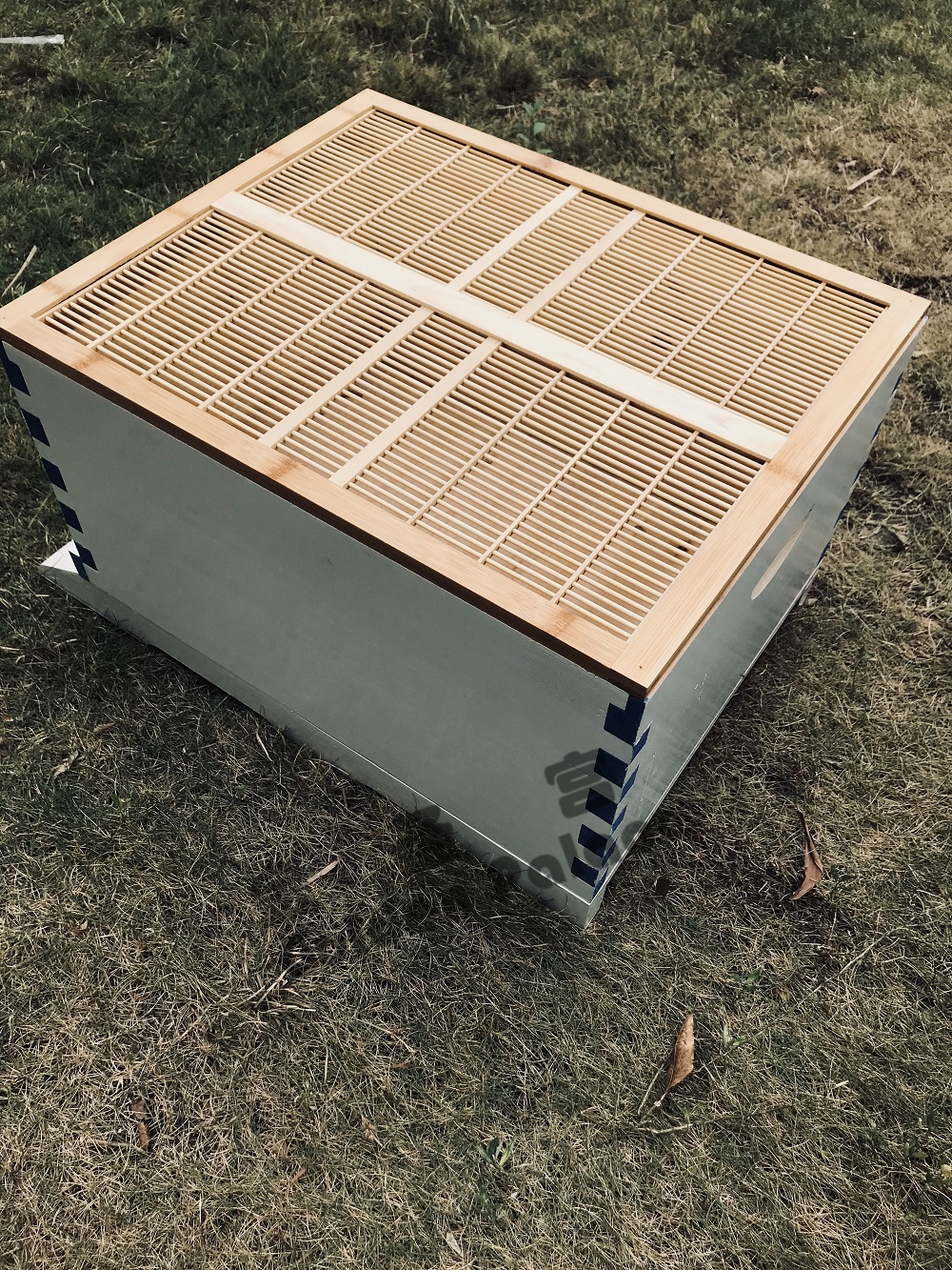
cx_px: 476
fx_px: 1027
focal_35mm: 28
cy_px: 635
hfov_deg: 49.8
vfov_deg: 63.4
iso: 20
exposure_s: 1/1350
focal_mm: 3.99
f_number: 1.8
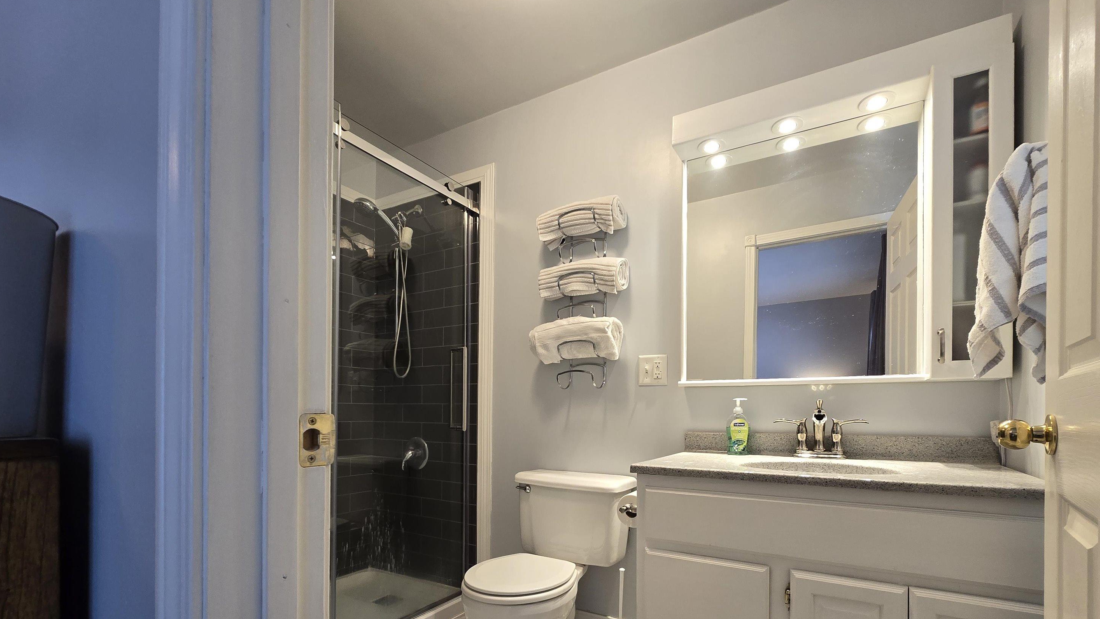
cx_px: 572
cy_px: 408
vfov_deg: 68.7
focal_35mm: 15
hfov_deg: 102.9
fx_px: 438
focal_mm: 2.2
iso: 160
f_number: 2.2
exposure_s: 1/60
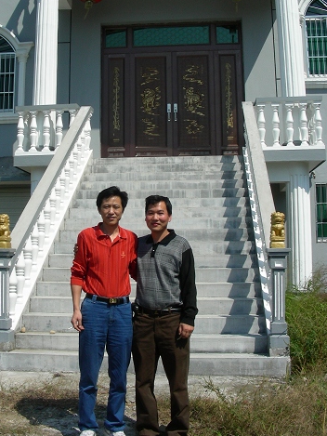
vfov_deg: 40.2
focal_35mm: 47
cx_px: 134
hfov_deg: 30.8
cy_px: 174
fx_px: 592
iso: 50
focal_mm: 6.3
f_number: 5.6
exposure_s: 1/594
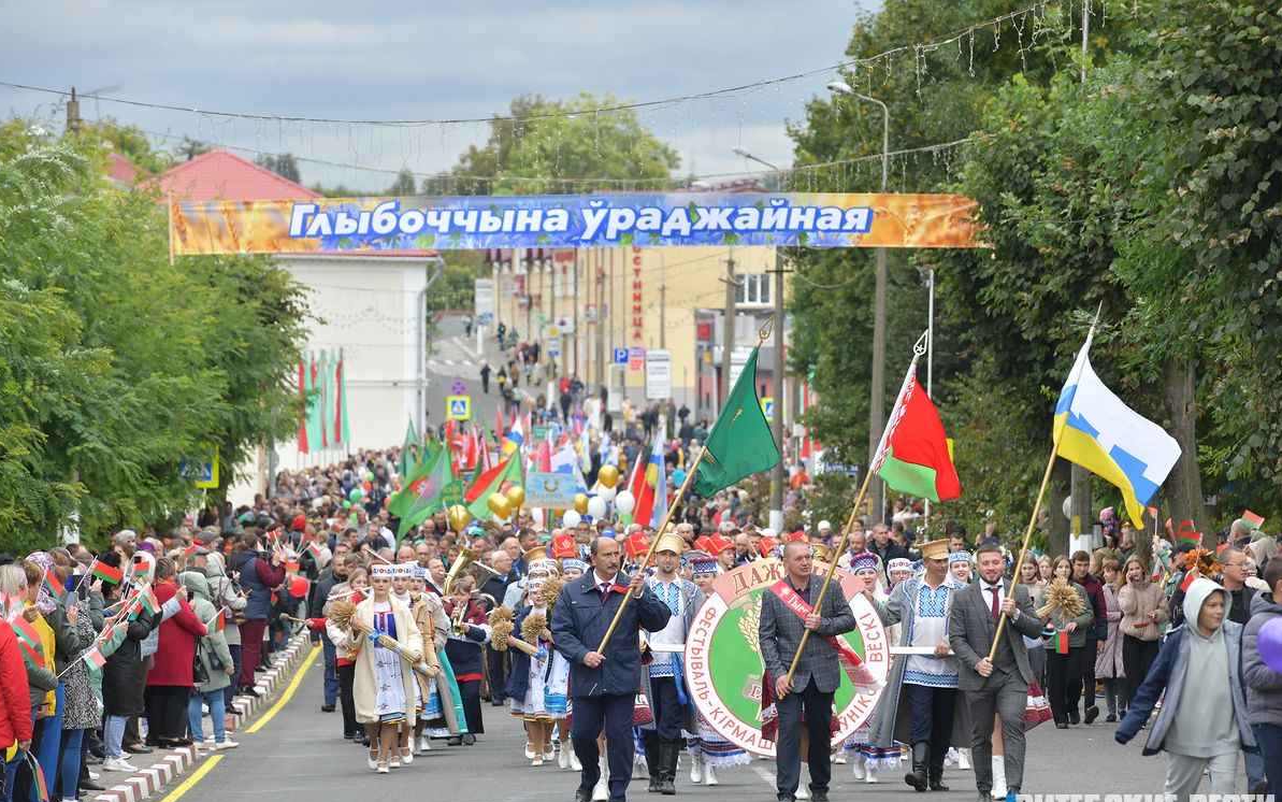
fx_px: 7163
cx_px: 640
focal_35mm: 205
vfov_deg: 6.4
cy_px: 429
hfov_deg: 10.2
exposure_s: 1/250
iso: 360
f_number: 8
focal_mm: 200
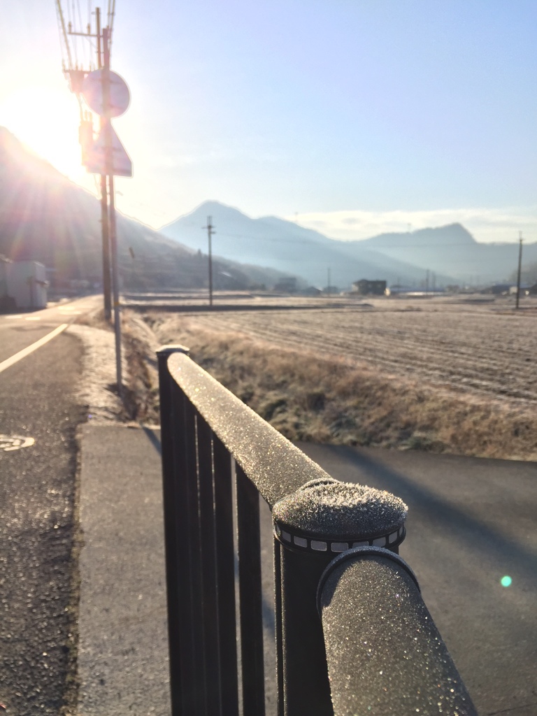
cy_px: 358
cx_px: 268
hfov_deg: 48.2
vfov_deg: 61.7
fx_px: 600
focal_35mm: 29
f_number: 2.2
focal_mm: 4.15
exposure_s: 1/1464
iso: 32
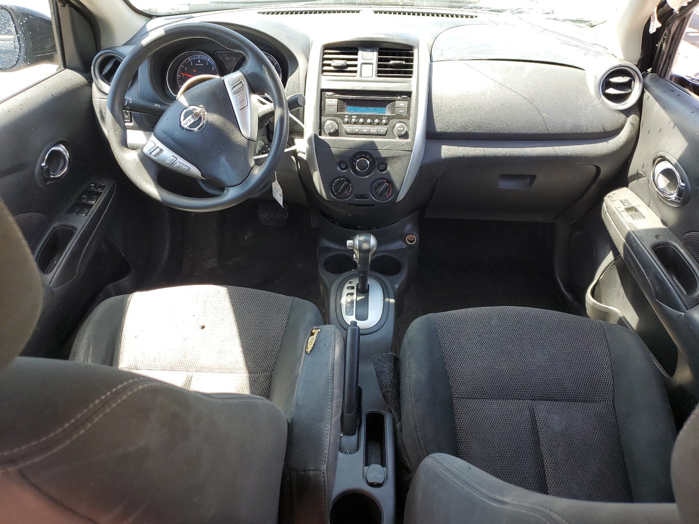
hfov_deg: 67.3
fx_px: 525
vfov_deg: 53.1
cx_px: 350
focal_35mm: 26
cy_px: 262
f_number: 1.5
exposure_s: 1/156
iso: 50
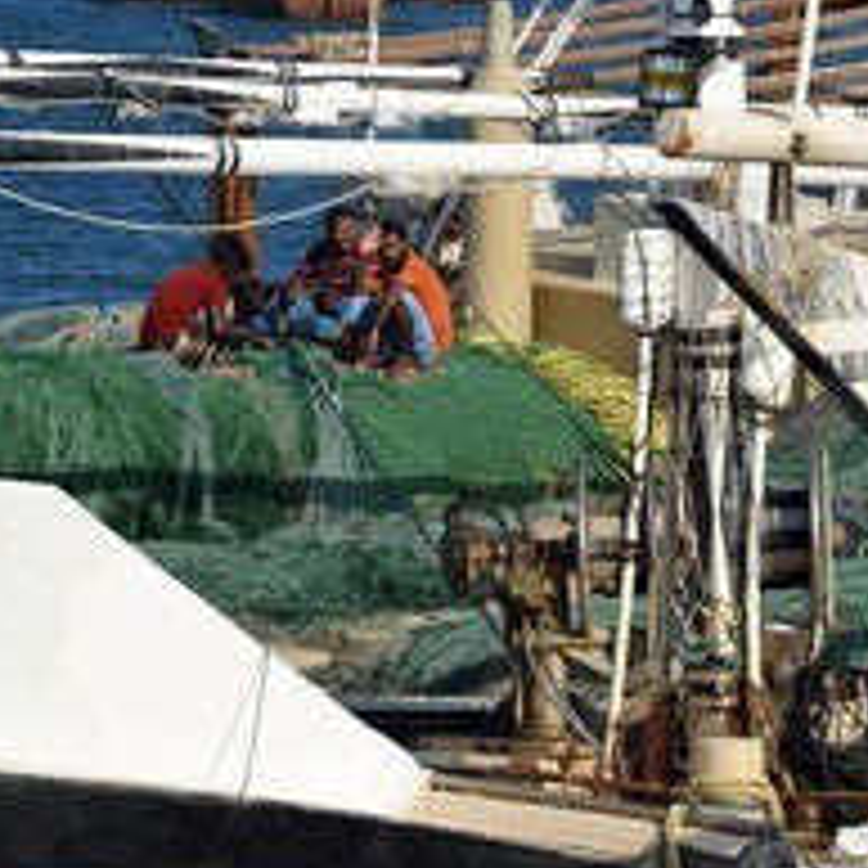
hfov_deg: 7.2
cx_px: 749
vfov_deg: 7.3
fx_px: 6837
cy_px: 324
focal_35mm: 241
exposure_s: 1/640
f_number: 10
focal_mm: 130
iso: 200
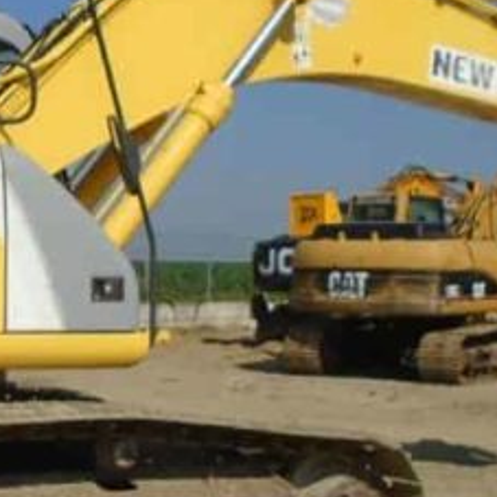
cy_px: 278
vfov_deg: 21.4
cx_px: -26
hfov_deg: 20.5
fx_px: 1316
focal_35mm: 81
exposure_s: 1/400
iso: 100
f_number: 8
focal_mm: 4.6
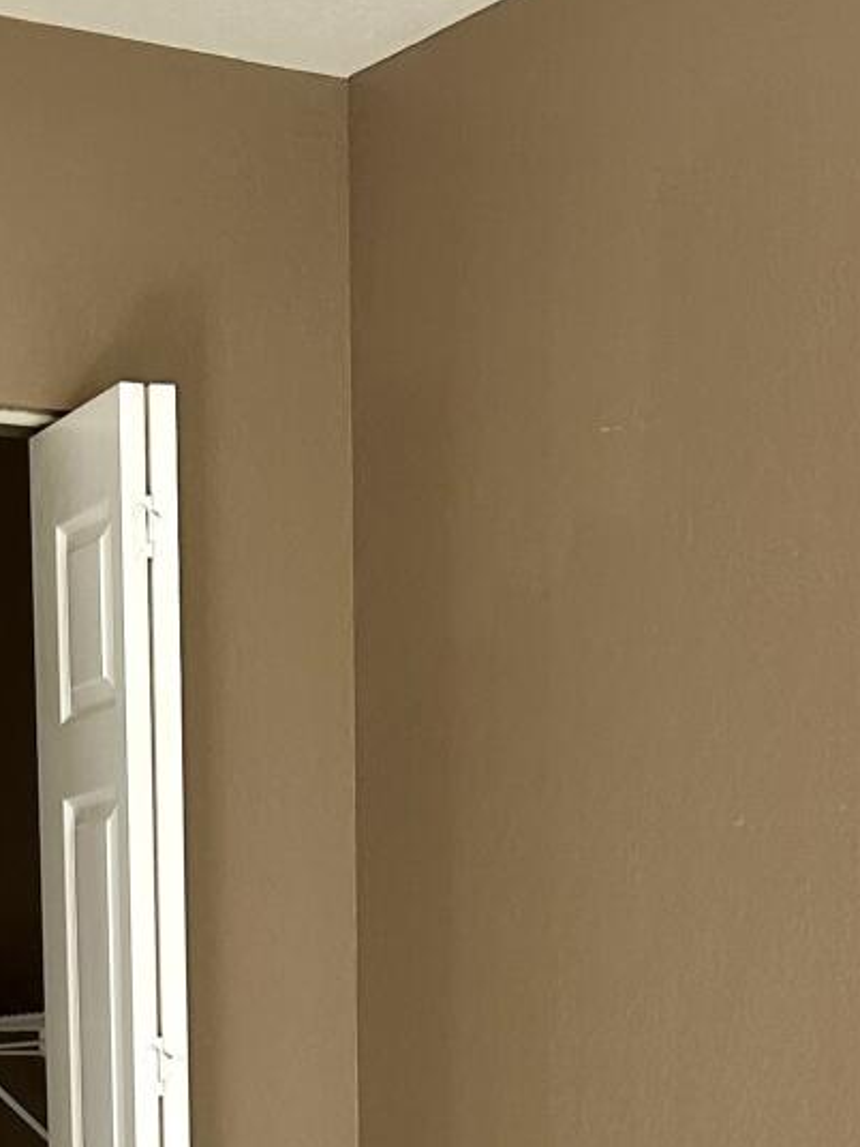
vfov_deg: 18.2
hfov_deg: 15.2
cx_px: 229
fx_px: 3213
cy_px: 1665
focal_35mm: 97
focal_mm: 5.7
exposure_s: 1/121
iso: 100
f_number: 1.5
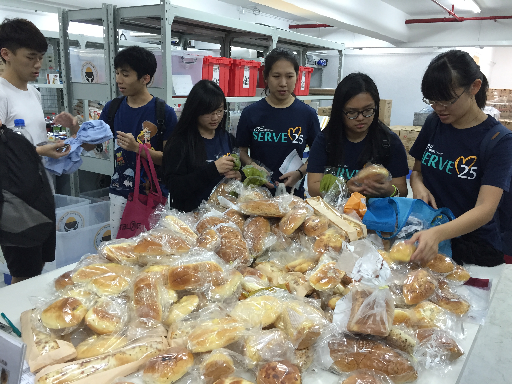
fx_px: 429
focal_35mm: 29
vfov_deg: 48.2
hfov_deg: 61.7
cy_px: 192
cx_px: 256
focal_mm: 4.15
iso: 160
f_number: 2.2
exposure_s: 1/33
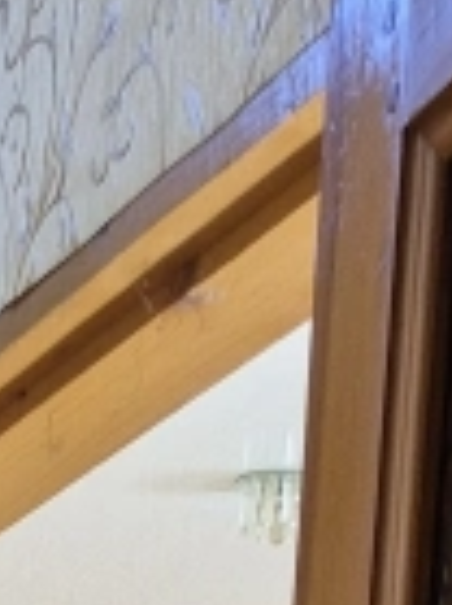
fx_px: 3121
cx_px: -535
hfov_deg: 7.8
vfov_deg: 8.5
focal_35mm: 179
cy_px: 2046
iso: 160
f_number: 1.8
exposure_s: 1/100
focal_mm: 5.4
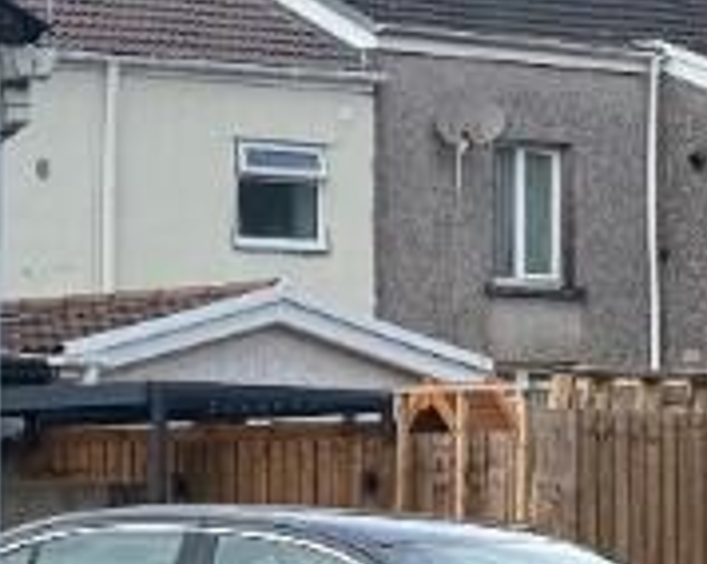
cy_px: 441
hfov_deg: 10.6
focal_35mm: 135
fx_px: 2822
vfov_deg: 11.4
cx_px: -1315
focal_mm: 6.76
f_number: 1.78
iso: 80
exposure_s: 1/2907
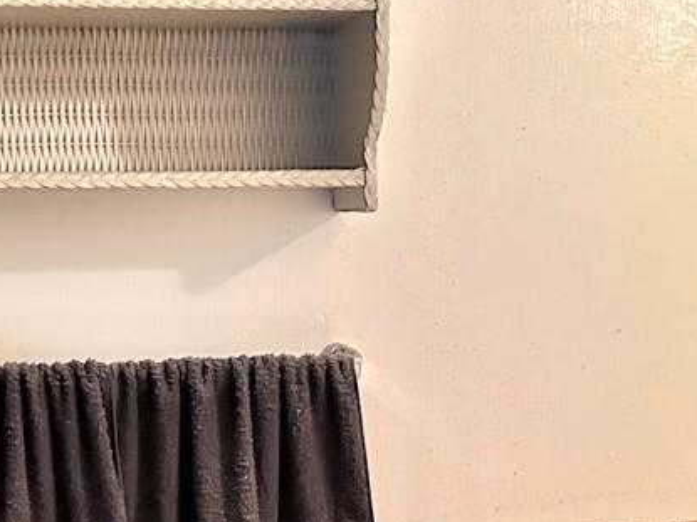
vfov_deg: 17.8
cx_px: 286
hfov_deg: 26.3
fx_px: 1490
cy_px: 786
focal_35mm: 74
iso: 800
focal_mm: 6.86
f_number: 1.78
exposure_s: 1/60
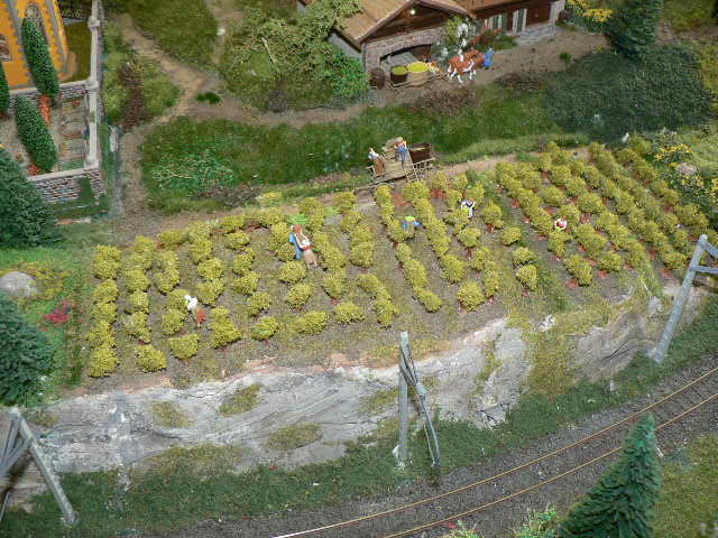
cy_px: 269
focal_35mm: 36
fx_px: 747
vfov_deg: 39.7
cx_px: 359
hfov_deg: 51.4
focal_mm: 6
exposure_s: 1/60
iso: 100
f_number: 2.8
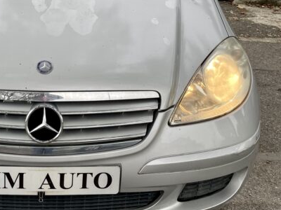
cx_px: 46
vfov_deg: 27.5
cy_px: 41
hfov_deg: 35.3
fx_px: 422
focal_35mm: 52
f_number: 1.6
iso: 32
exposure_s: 1/258
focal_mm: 4.2
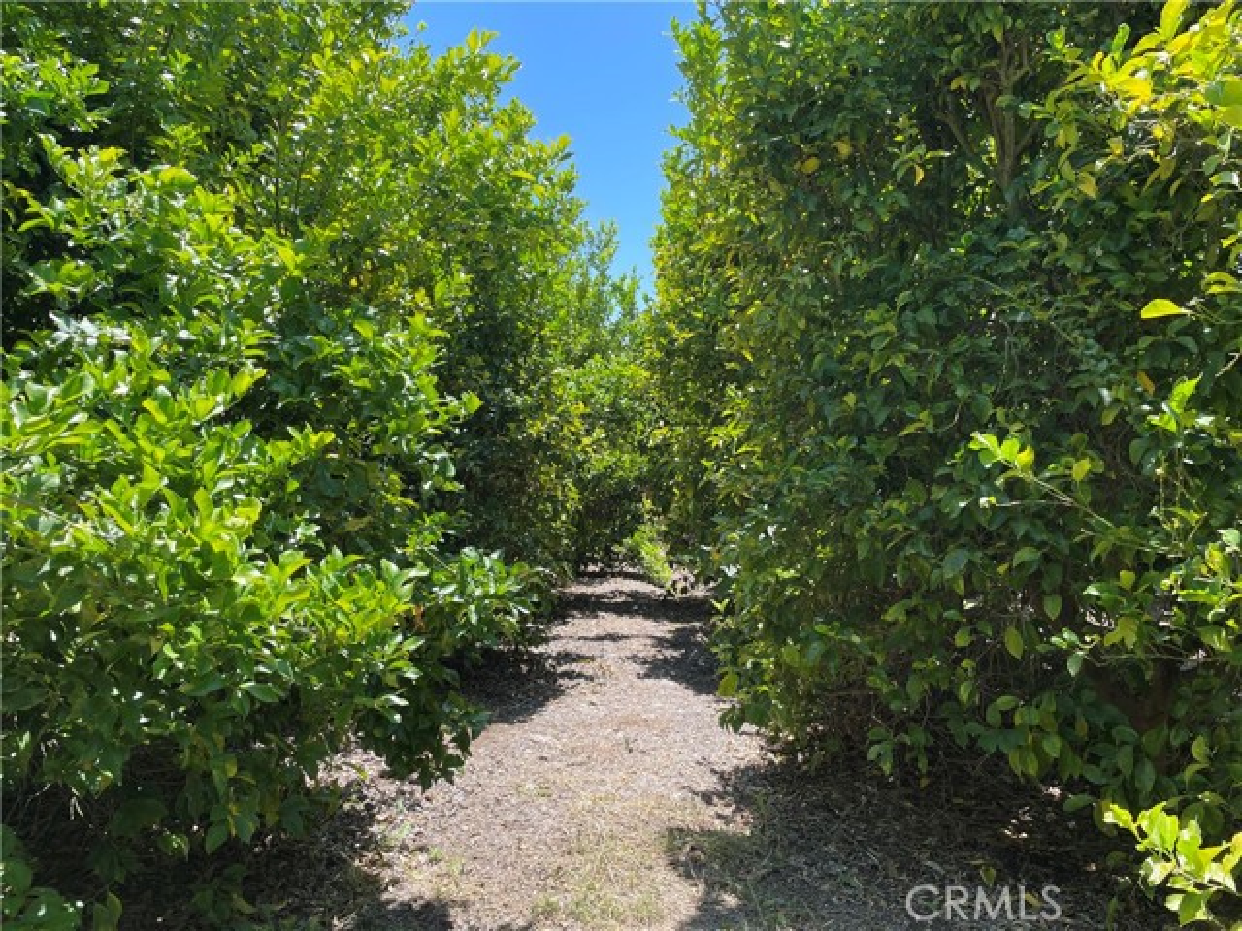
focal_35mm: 26
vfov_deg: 53.1
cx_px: 621
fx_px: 933
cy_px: 466
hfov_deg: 67.3
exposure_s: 1/785
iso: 32
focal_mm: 4.2
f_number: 1.6
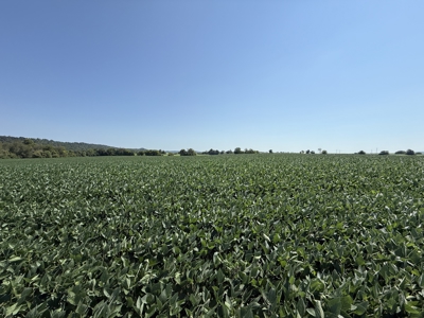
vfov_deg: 85.7
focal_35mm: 14
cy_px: 159
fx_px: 171
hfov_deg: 102.1
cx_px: 212
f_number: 2.2
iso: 50
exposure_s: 1/2841
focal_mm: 2.22
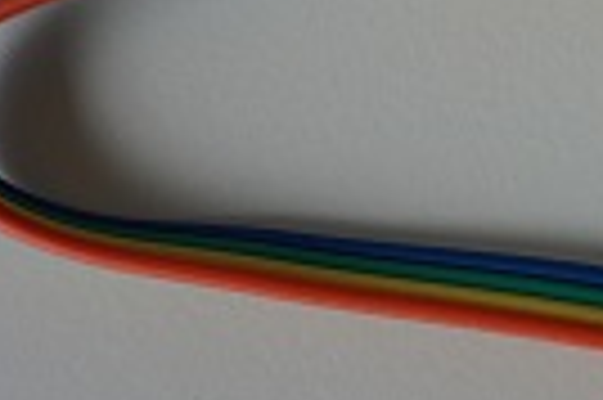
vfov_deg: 7.2
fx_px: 3145
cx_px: 1220
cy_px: -40
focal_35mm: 188
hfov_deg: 10.1
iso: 100
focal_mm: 28
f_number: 4
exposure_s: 1/60
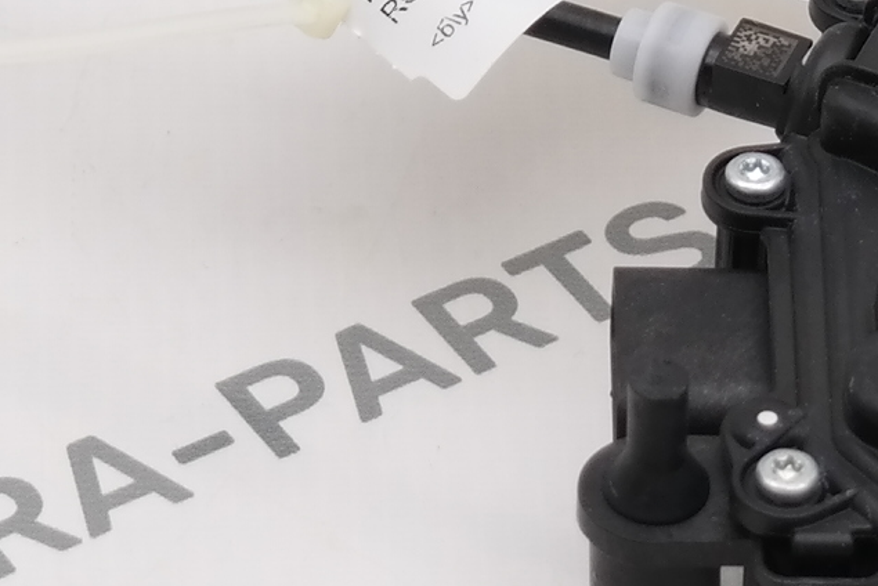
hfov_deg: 6.7
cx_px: 579
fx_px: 7466
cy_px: 195
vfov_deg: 4.5
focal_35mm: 306
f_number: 4.5
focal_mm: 33
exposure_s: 1/125
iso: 100
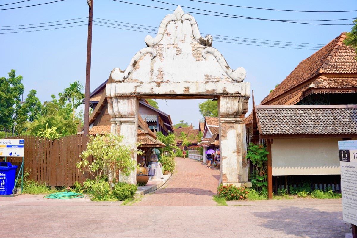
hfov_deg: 57.7
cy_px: 119
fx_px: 324
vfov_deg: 40.3
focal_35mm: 33
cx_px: 178
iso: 100
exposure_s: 1/320
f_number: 6.3
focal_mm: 32.7
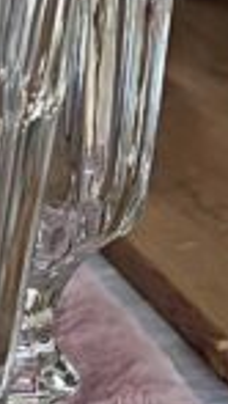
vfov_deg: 10.9
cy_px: 220
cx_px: 170
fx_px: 2111
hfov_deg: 6.2
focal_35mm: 197
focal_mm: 5.7
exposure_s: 1/91
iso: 125
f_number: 1.5
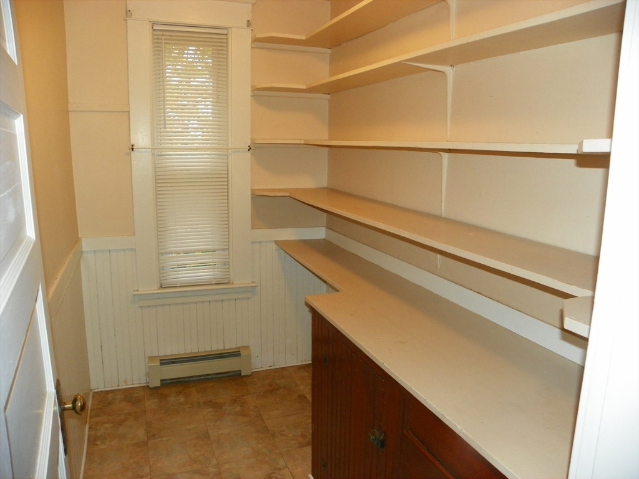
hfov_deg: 67.3
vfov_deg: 53.1
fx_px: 480
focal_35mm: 26
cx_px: 320
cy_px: 240
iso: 200
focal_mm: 4.6
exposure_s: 1/30
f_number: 2.8
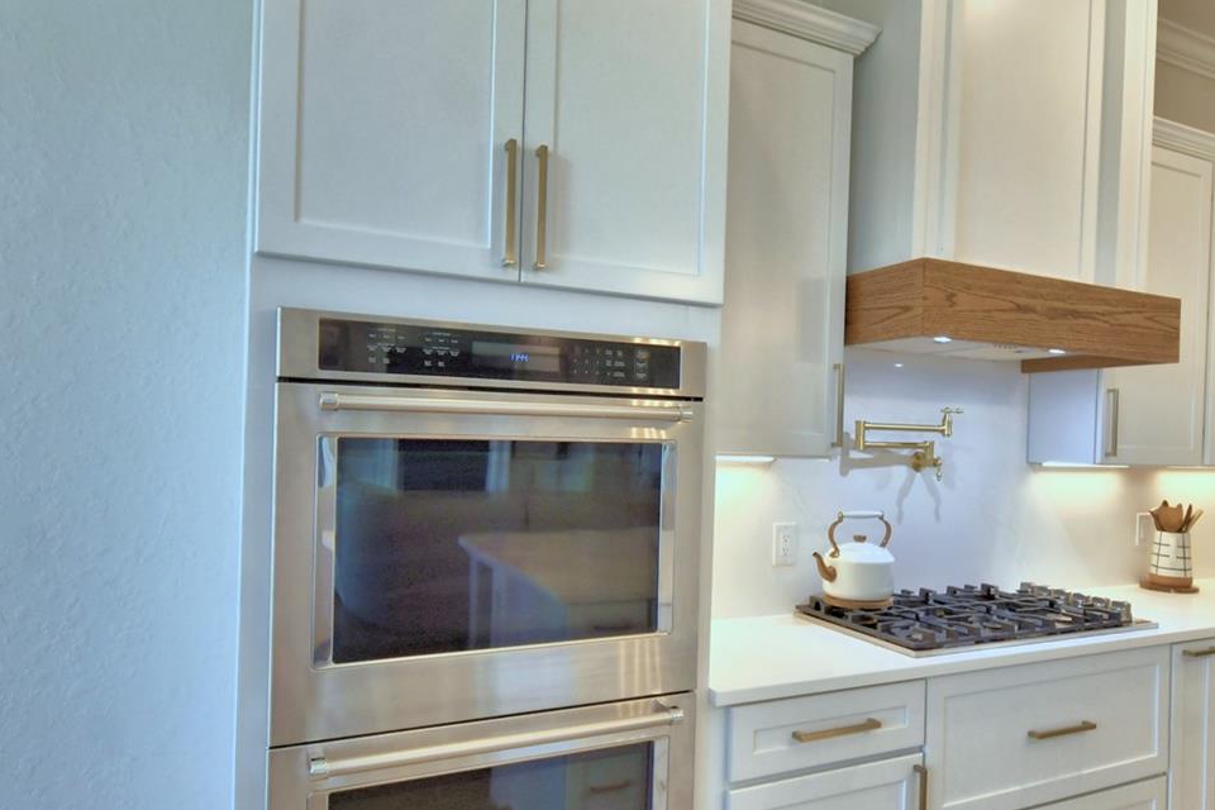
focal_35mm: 25
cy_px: 451
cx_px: 752
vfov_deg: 51.2
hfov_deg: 70.5
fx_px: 844
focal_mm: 10
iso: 400
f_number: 4.5
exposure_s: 1/125
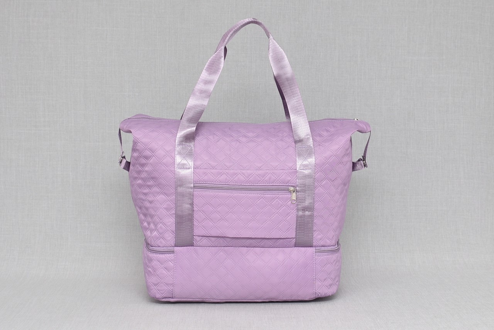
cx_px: 247
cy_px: 165
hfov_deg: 38.8
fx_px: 700
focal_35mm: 51
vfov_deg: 26.5
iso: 100
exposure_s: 1/60
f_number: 5.6
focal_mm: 34
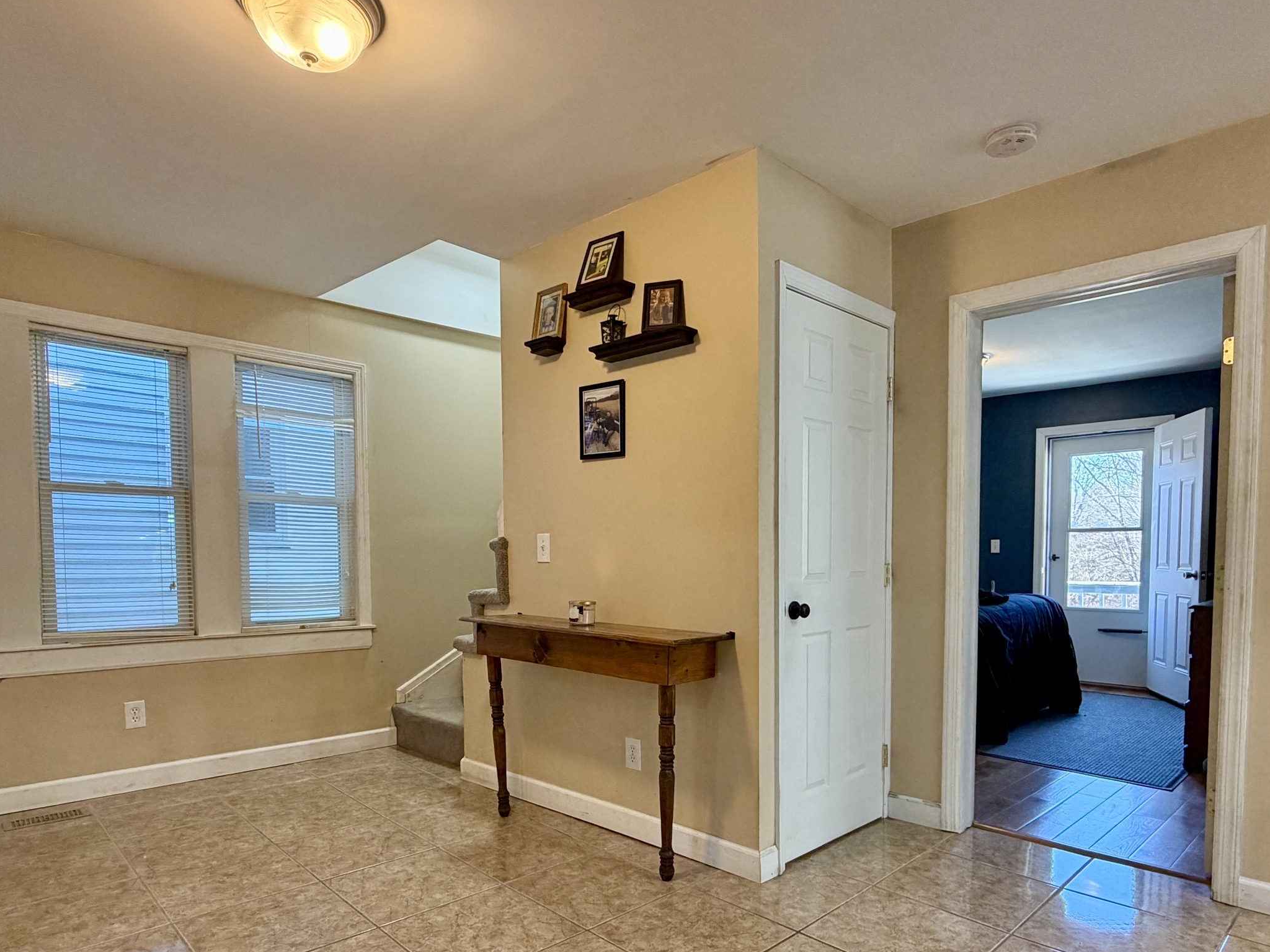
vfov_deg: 62.7
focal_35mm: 21
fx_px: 770
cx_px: 642
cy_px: 589
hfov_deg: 79.0
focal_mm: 2.22
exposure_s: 1/60
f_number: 2.2
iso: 200
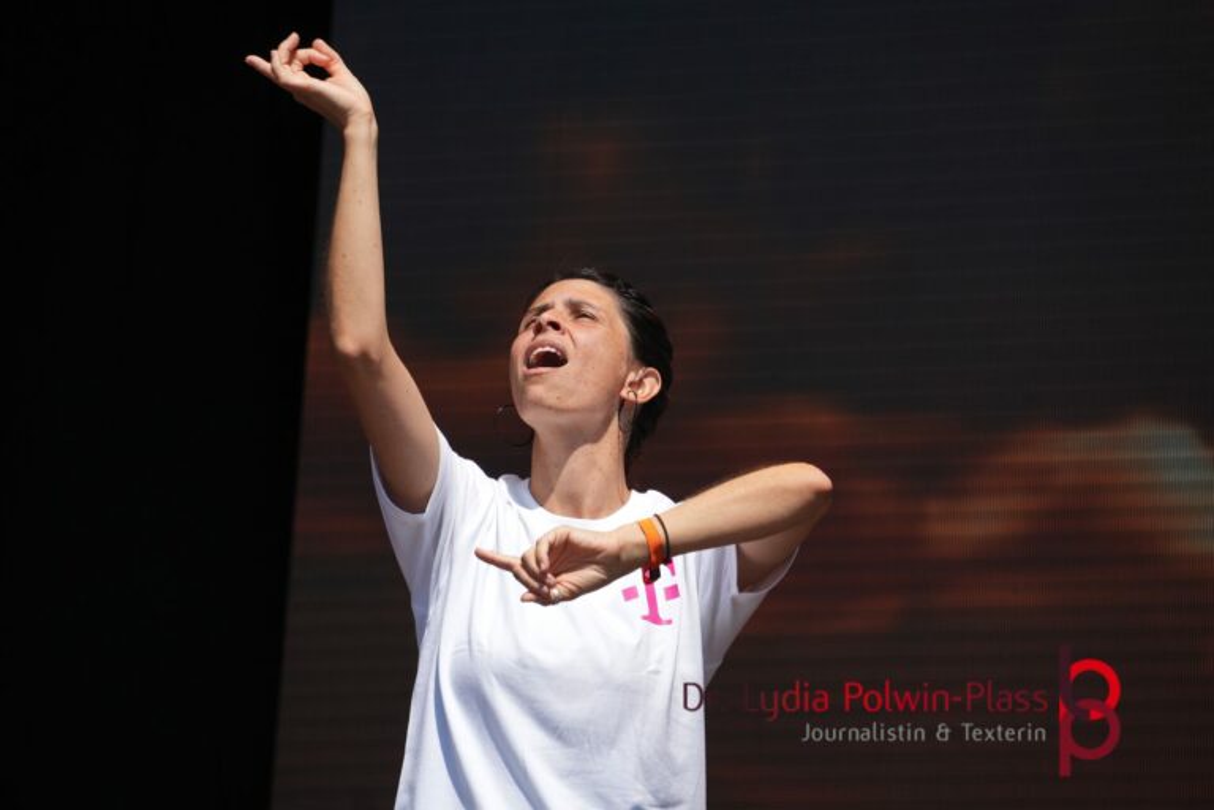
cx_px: 607
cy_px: 405
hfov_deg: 8.4
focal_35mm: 244
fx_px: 8244
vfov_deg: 5.6
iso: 100
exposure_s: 1/400
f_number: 7.1
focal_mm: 163
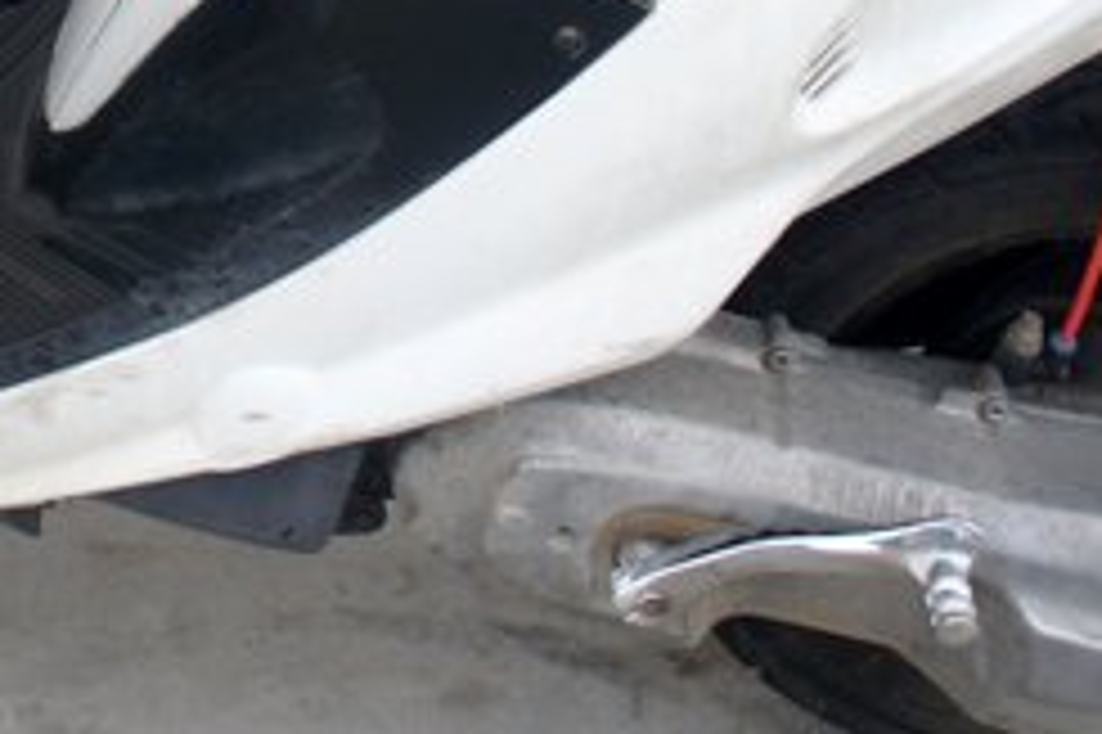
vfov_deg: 13.2
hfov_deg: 20.4
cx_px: 108
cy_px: -374
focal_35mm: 98
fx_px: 2998
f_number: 4.5
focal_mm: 20
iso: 200
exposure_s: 1/160
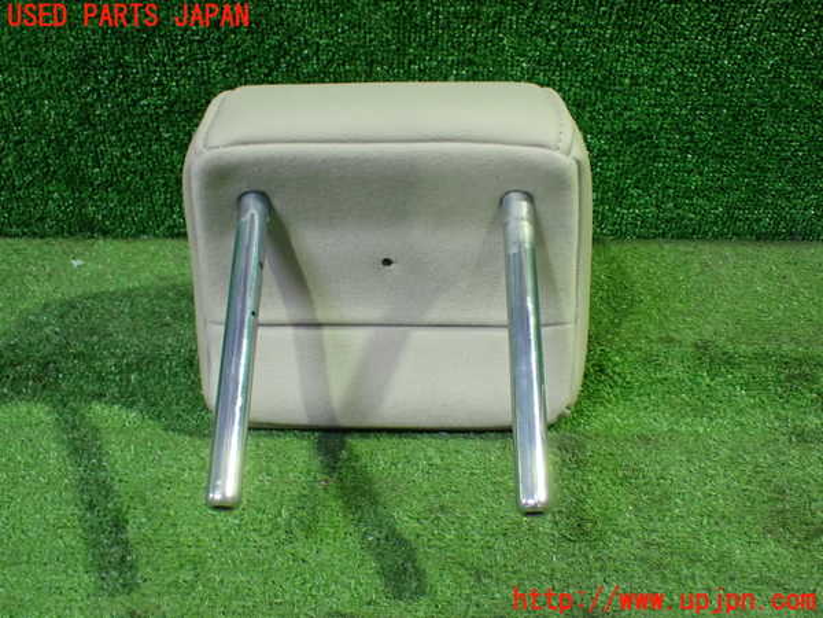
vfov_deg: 37.7
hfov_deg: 49.0
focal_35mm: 38
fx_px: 903
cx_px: 412
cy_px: 309
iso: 800
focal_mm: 6.83
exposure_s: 1/40
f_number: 2.7
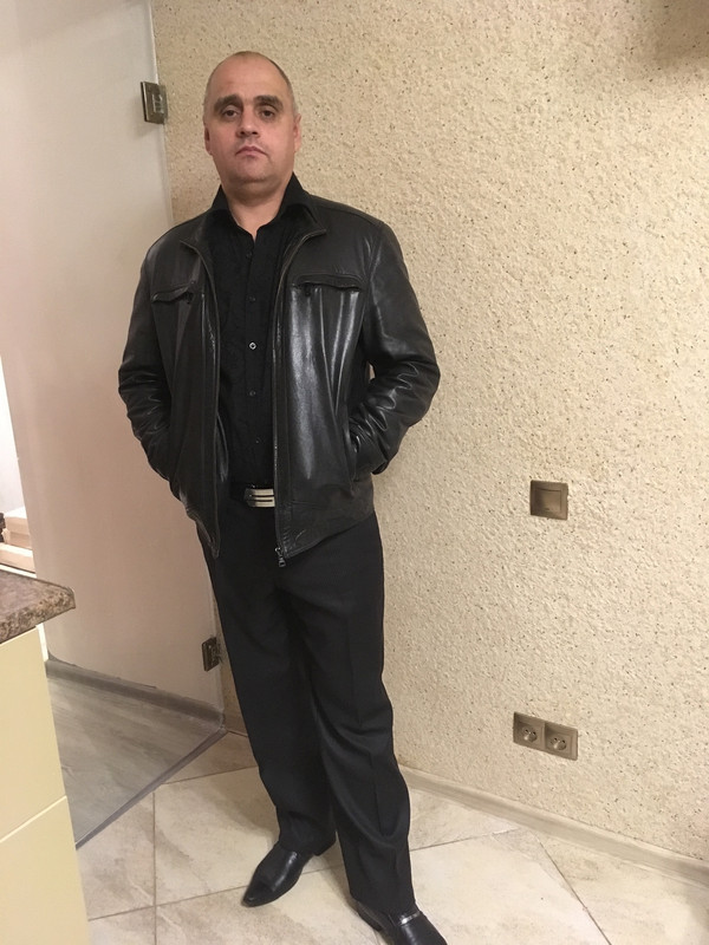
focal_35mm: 29
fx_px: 792
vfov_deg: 61.7
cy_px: 472
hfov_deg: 48.2
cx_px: 354
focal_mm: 4.15
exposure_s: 1/17
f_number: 2.2
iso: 320
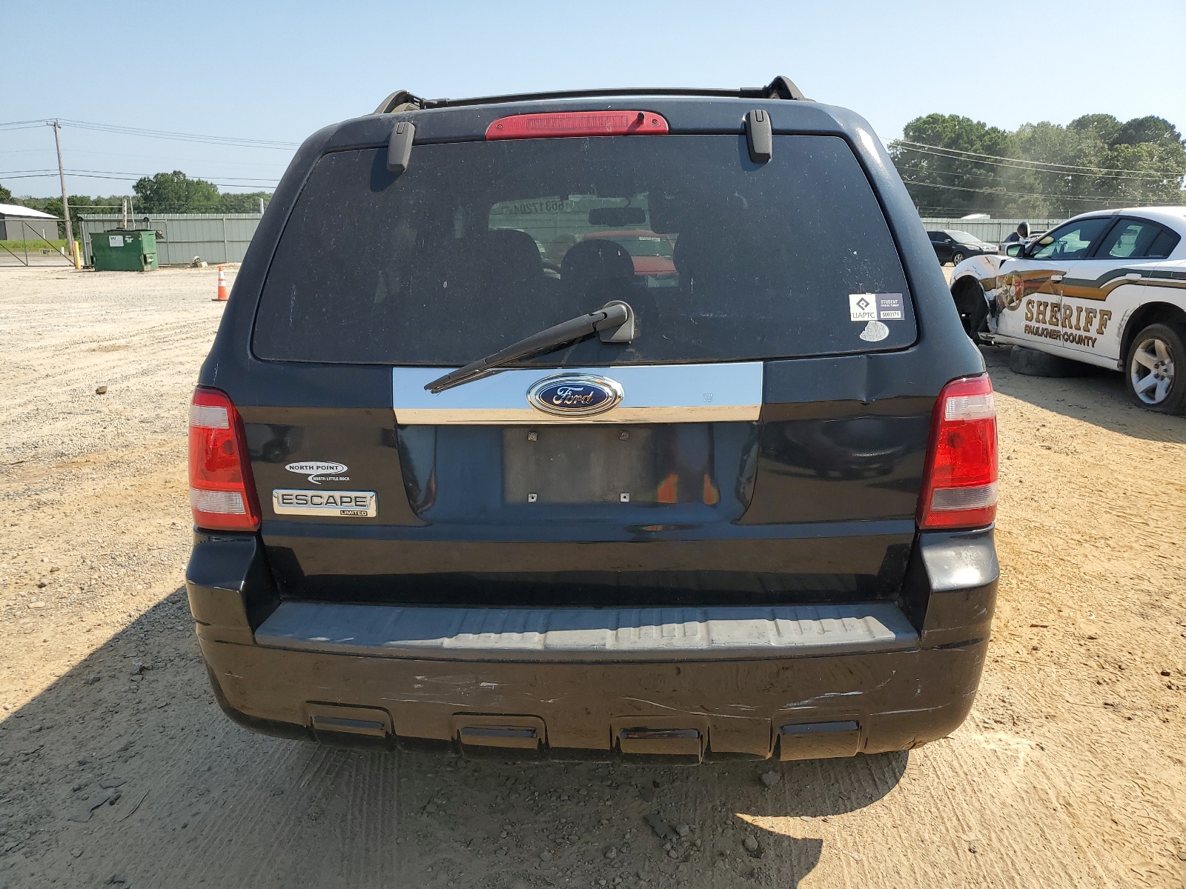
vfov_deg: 53.1
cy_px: 444
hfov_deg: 67.3
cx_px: 593
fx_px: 891
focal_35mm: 26
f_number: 1.5
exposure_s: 1/2000
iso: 50
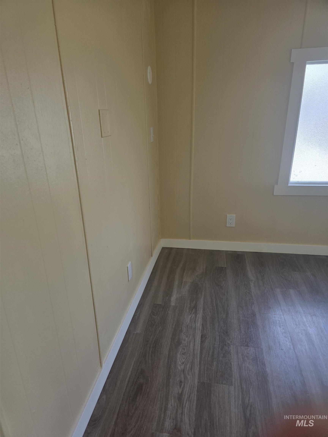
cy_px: 218
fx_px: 291
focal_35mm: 23
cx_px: 164
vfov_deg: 73.9
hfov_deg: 58.9
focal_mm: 6.3
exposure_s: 1/180
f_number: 1.7
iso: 80
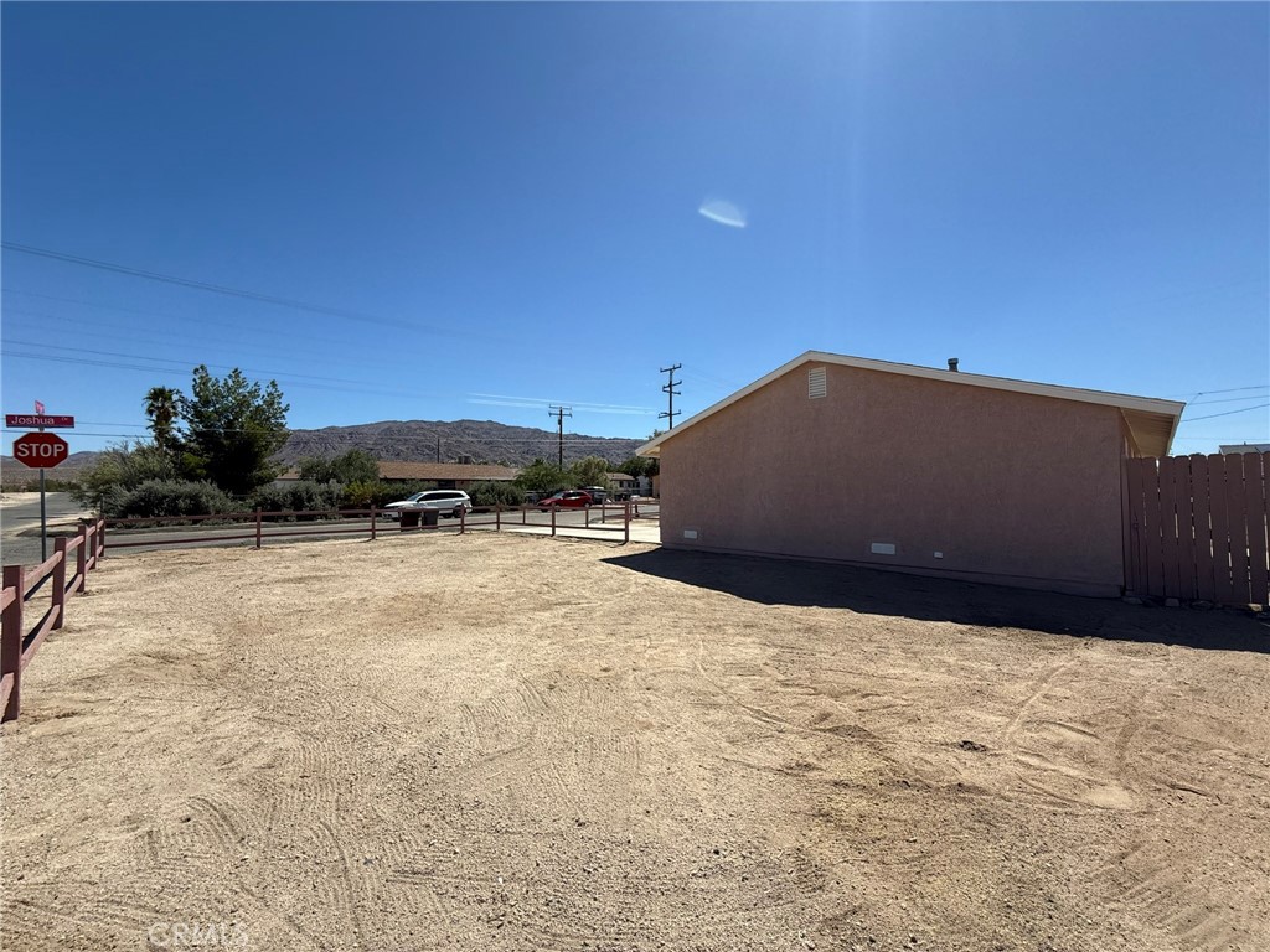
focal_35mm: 14
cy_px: 476
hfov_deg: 102.1
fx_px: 514
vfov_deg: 85.7
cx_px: 635
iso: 50
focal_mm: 2.22
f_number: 2.2
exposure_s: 1/4149
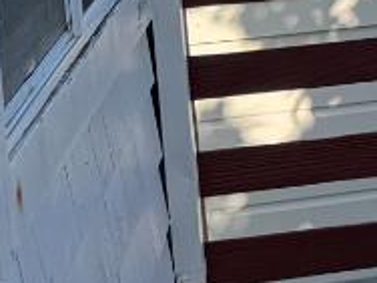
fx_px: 2080
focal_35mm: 191
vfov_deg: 7.6
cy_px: -200
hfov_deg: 8.4
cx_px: 1207
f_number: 1.78
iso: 80
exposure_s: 1/2611
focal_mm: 6.76
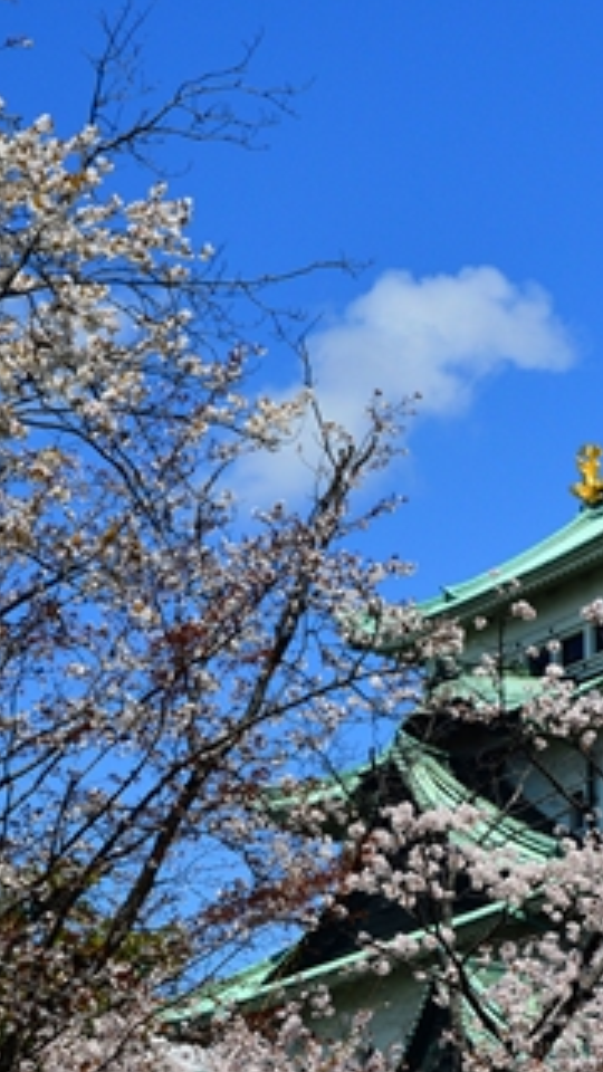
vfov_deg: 14.9
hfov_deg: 8.3
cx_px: 804
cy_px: 794
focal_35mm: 144
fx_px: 4093
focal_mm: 55
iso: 400
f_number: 13
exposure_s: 1/640
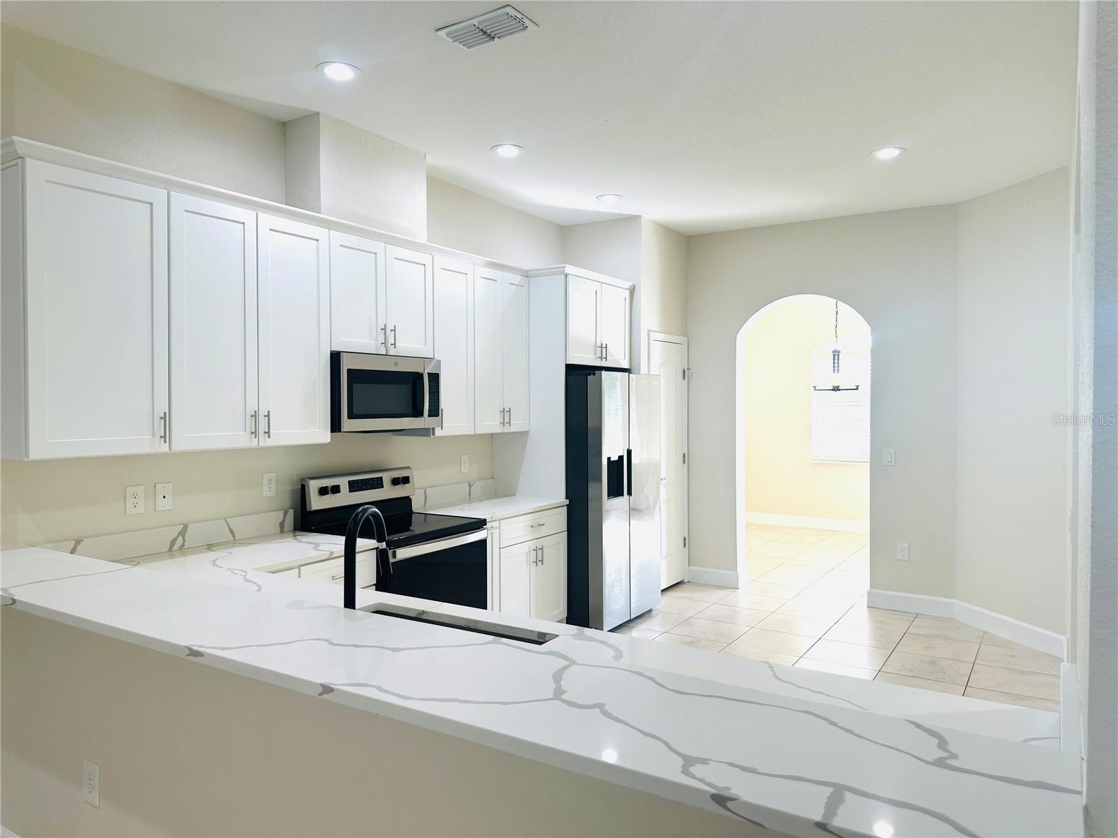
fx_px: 775
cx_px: 559
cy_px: 419
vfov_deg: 56.8
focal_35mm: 24
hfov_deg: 71.6
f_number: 1.78
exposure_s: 1/120
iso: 80
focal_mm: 6.86
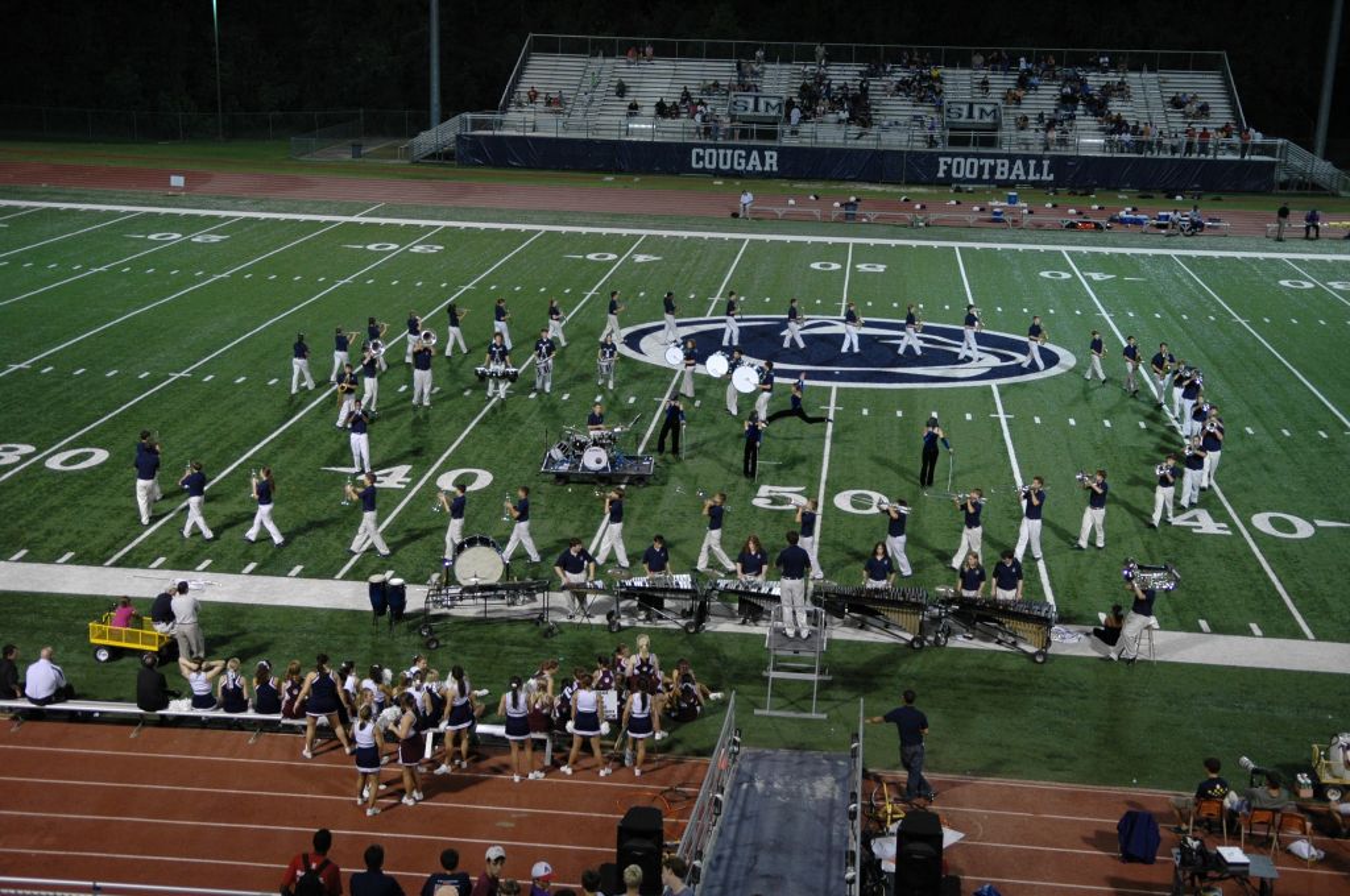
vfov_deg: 28.0
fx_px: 1798
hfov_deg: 41.2
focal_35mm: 48
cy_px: 448
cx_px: 675
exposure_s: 1/60
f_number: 2.8
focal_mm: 32
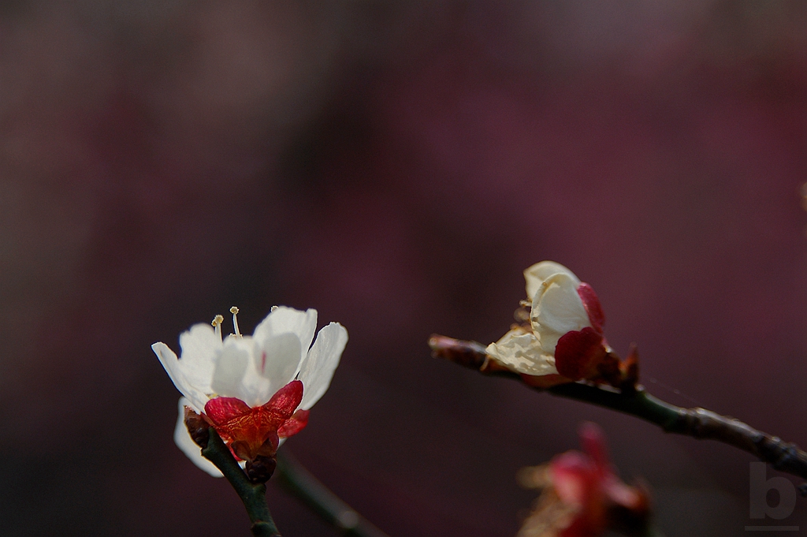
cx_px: 404
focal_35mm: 105
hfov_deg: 19.5
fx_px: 2352
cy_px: 268
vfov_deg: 13.0
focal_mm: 70
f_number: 5
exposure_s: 1/500
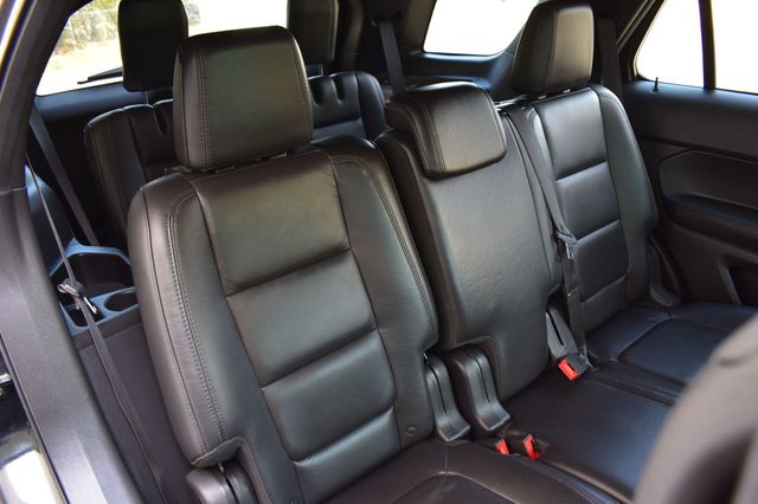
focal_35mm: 27
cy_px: 252
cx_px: 379
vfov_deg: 47.9
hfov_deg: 67.4
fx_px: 568
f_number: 6.3
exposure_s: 1/15
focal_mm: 18
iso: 450
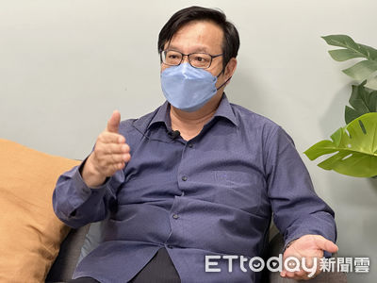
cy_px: 142
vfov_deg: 19.1
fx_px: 839
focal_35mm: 77
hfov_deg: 25.3
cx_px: 188
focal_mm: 9
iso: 500
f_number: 2.8
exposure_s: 1/60
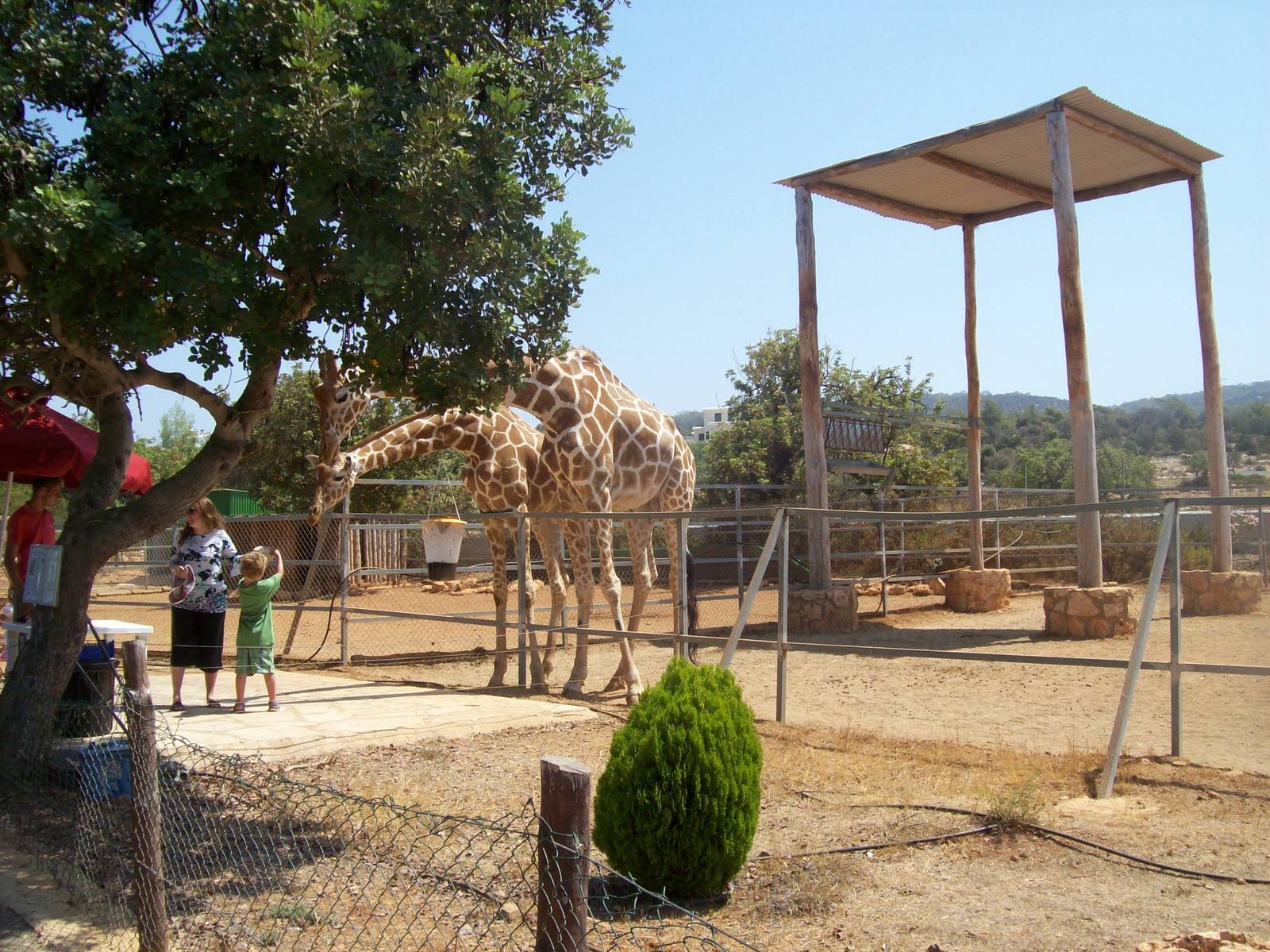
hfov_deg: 51.4
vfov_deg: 39.6
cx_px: 635
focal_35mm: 36
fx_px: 1320
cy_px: 476
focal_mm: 6
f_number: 4.8
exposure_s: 1/443
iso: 80
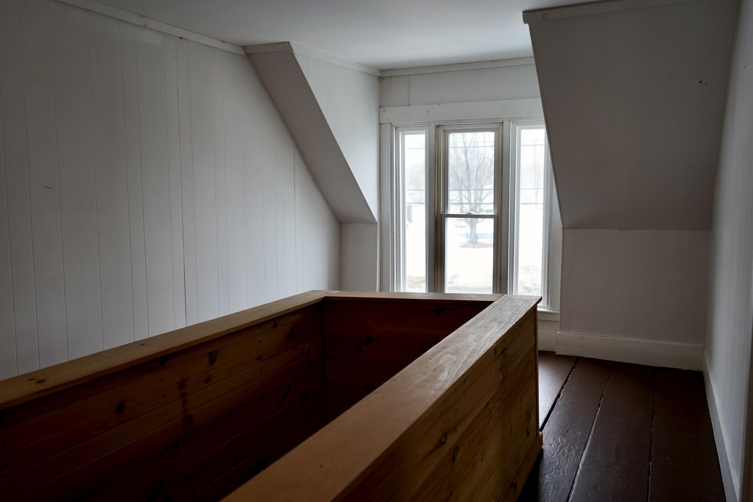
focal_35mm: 28
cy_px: 251
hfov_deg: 65.5
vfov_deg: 46.4
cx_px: 376
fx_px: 586
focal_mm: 28
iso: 400
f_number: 4
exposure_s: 1/160
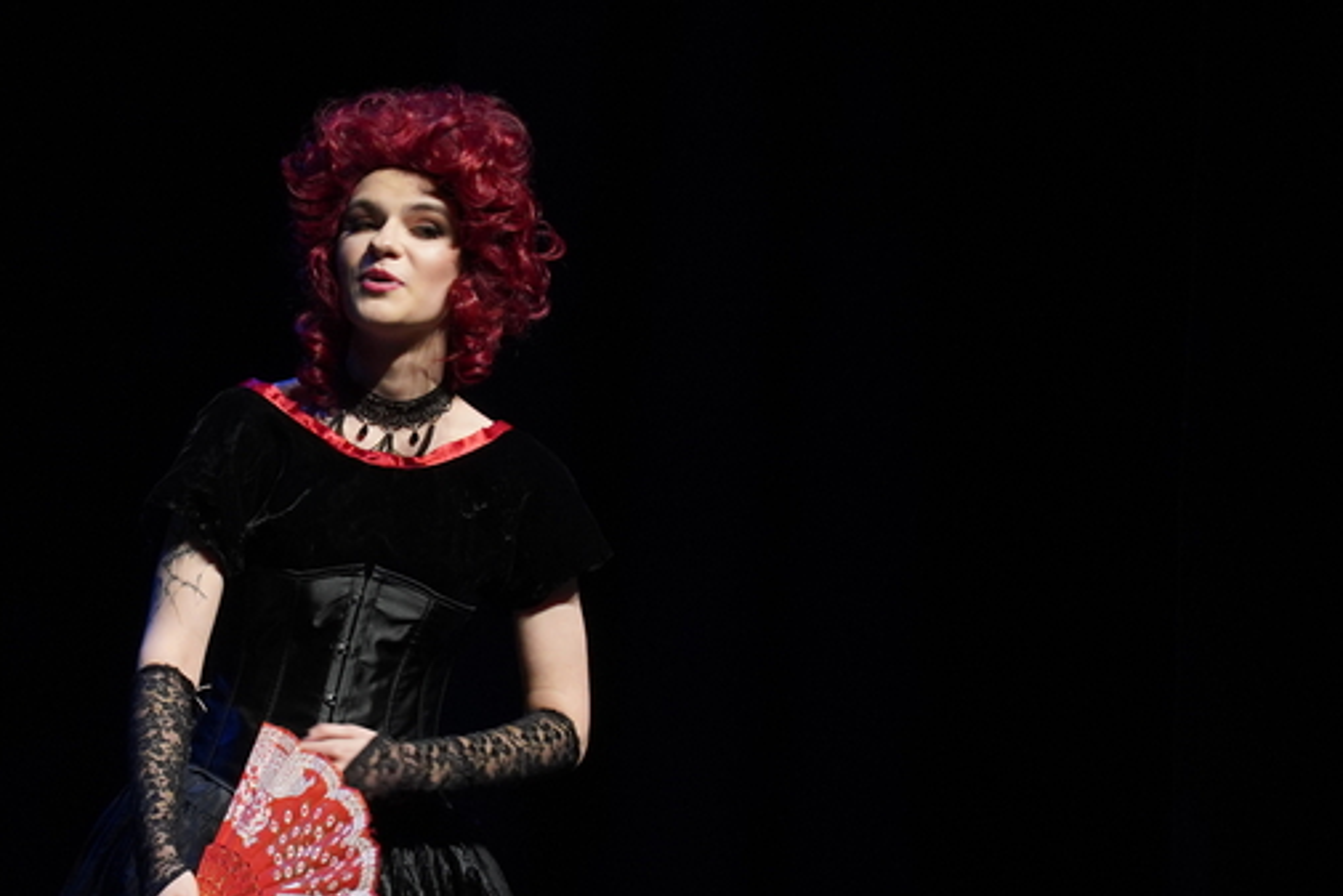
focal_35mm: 330
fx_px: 12314
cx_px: 318
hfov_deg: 6.2
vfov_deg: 4.2
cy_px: 468
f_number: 5.6
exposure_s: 1/250
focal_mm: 135
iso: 2500
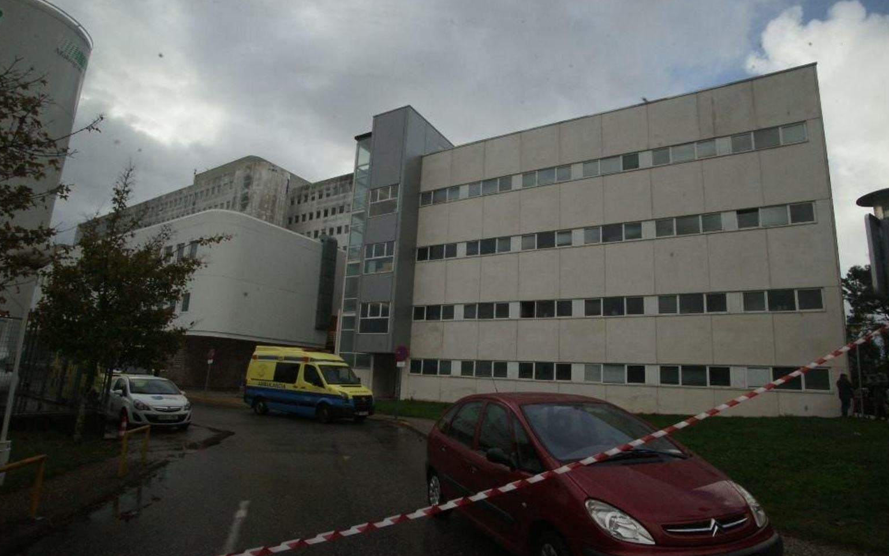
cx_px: 453
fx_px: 436
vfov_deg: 64.9
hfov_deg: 91.1
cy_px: 298
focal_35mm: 18
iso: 1600
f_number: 22
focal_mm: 17
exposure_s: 1/250
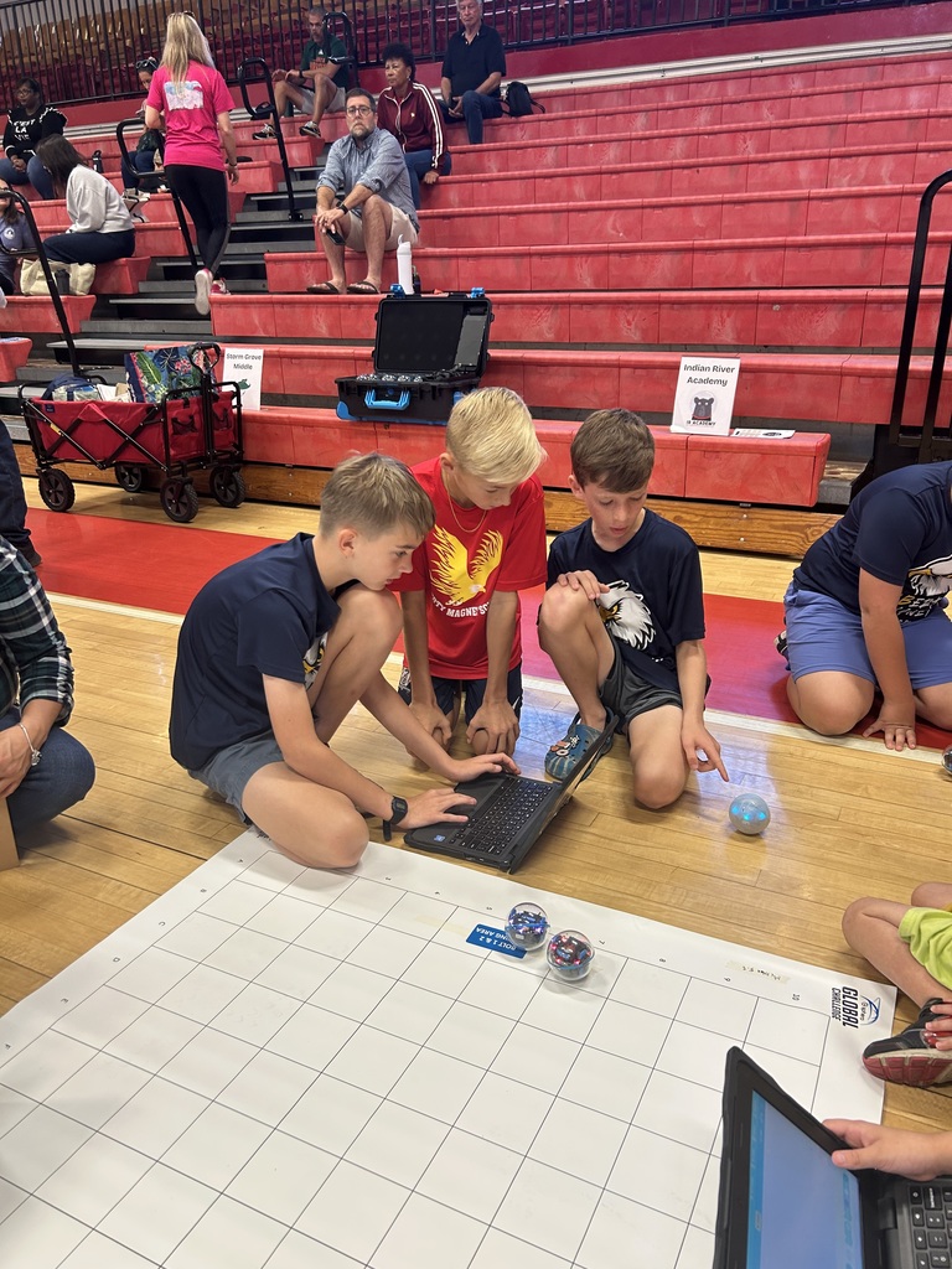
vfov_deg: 67.3
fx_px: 953
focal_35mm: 26
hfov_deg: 53.1
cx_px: 476
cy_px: 634
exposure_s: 1/120
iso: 100
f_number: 1.5
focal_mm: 5.7
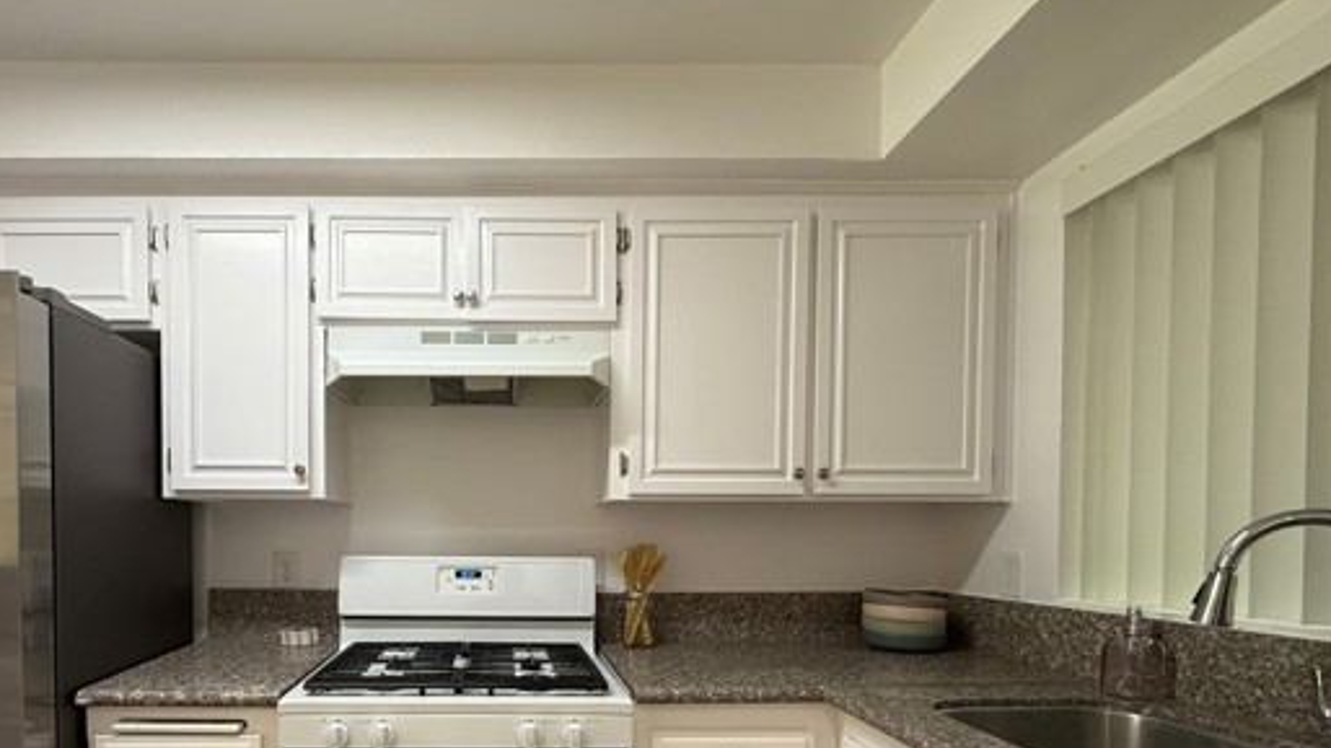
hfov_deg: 88.1
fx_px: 670
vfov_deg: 55.8
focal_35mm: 19
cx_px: 513
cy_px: 551
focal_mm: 2.22
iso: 200
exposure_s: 1/120
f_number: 2.2
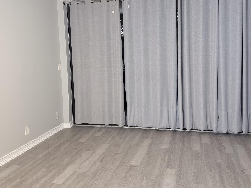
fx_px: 239
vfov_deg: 42.7
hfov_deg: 55.3
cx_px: 131
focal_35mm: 33
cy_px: 76
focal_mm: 6.76
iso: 320
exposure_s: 1/60
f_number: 1.78
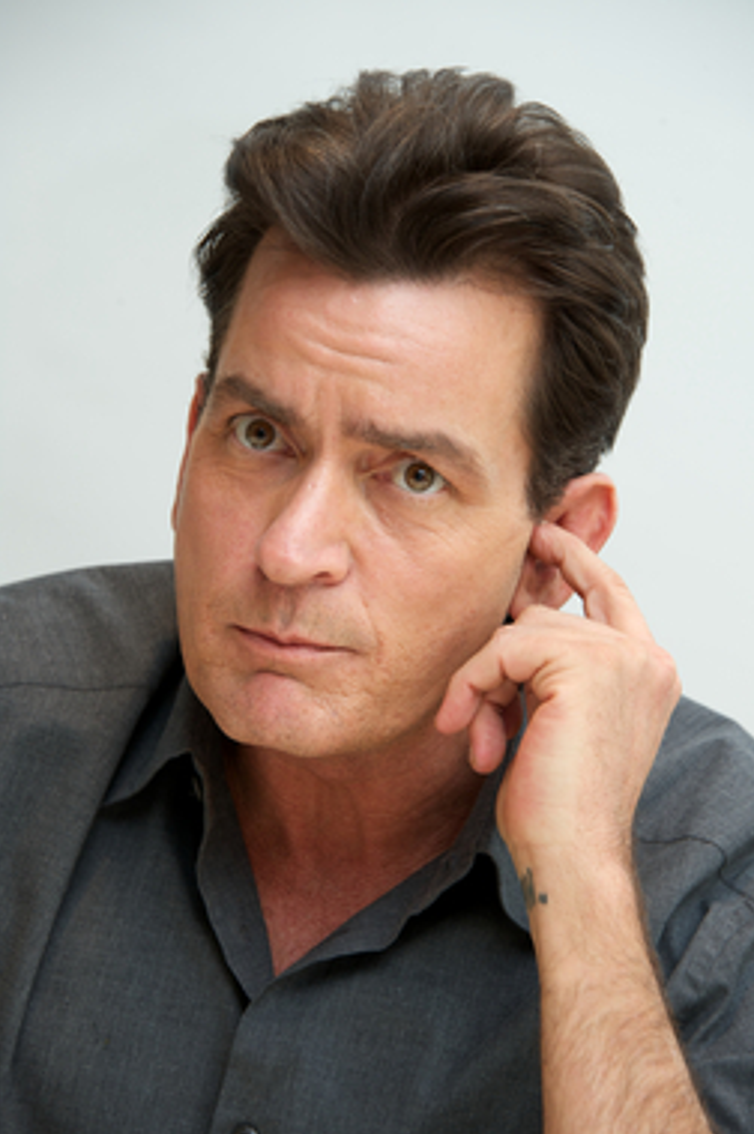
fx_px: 5980
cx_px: 395
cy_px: 571
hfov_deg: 7.2
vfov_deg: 10.8
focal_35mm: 190
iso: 400
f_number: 7.1
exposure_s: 1/60
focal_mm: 180
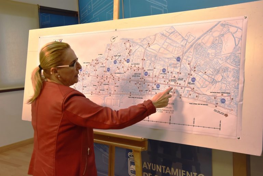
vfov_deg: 34.2
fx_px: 285
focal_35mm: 39
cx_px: 132
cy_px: 88
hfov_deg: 49.5
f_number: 7.1
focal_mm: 26
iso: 800
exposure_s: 1/200
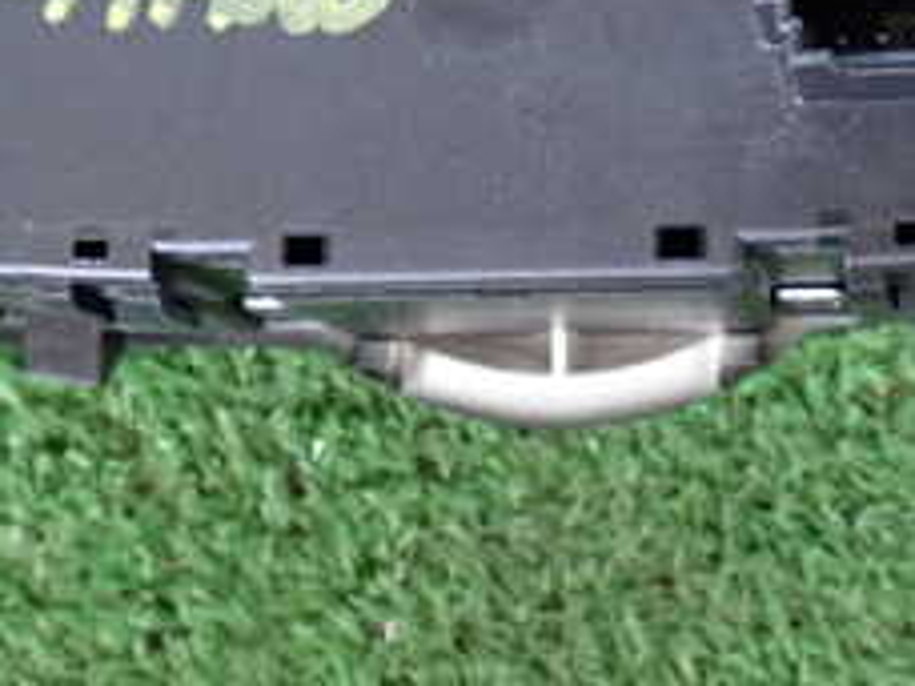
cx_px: 466
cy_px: -48
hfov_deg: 19.6
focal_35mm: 100
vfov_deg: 14.5
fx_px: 2643
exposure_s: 1/40
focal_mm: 6.83
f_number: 2.7
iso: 800
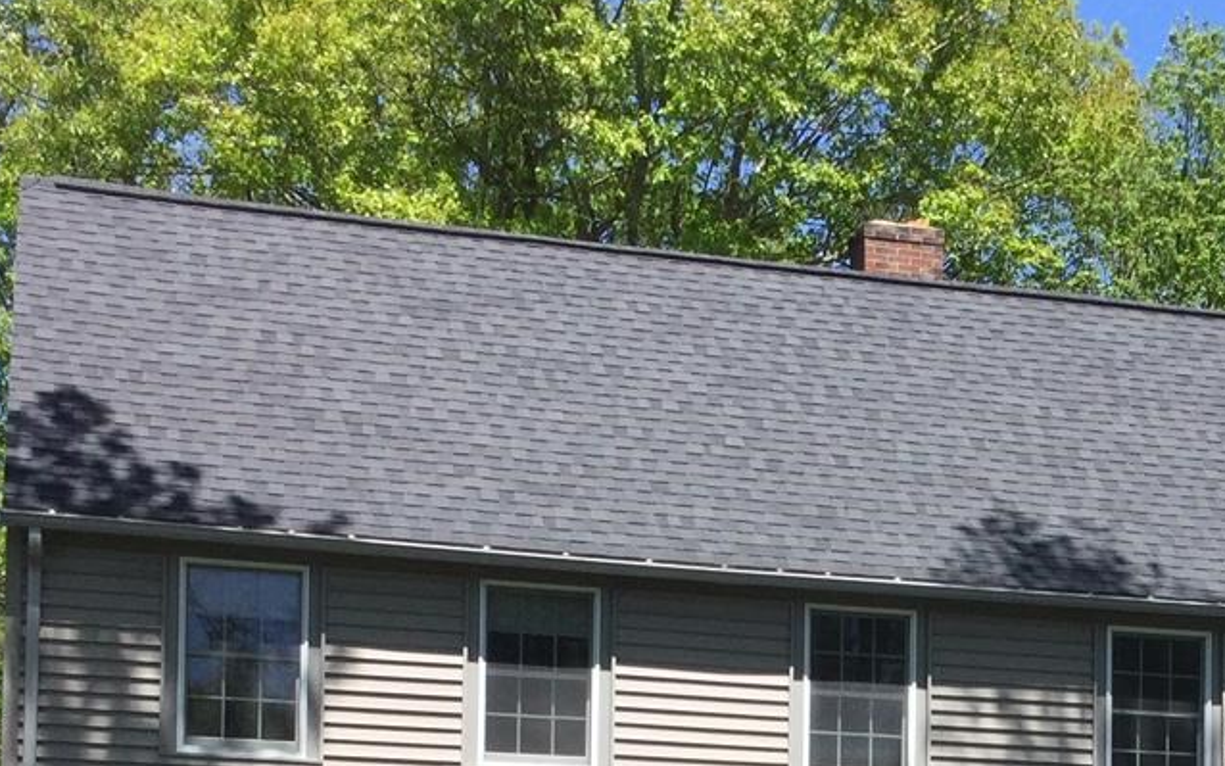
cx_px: 929
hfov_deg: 24.3
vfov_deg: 14.8
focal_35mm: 84
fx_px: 2805
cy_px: 1025
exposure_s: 1/673
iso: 25
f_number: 2.4
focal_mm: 3.3
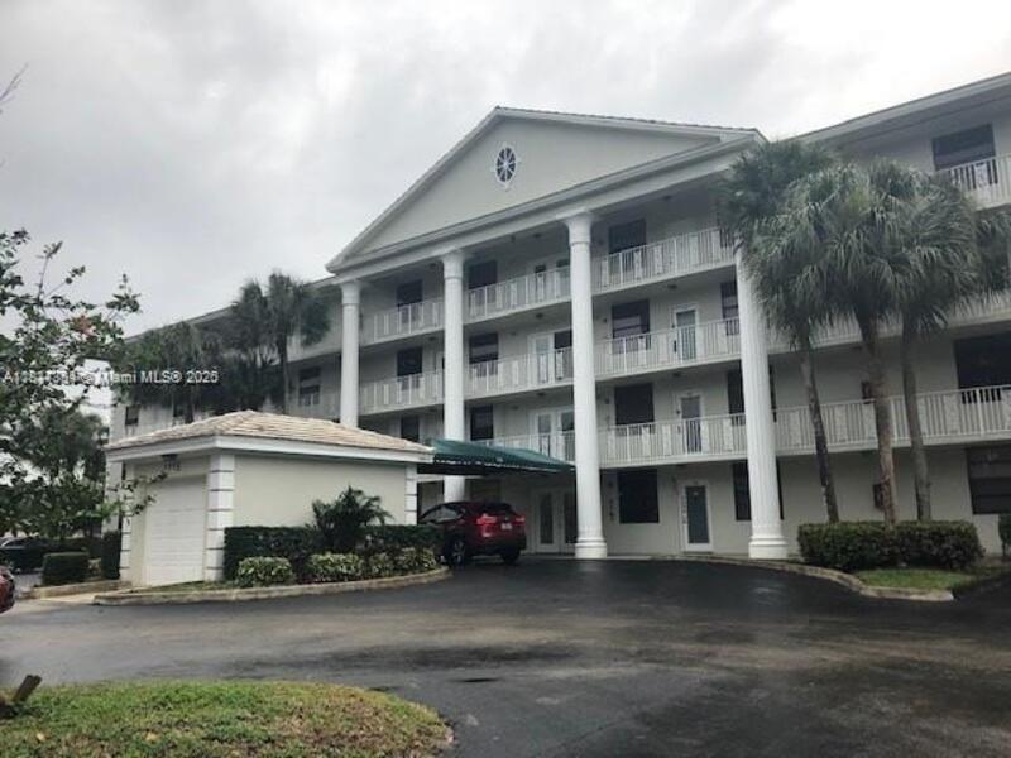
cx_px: 506
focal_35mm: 28
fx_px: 818
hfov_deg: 63.4
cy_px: 379
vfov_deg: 49.7
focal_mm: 4
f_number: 1.8
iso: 20
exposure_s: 1/312
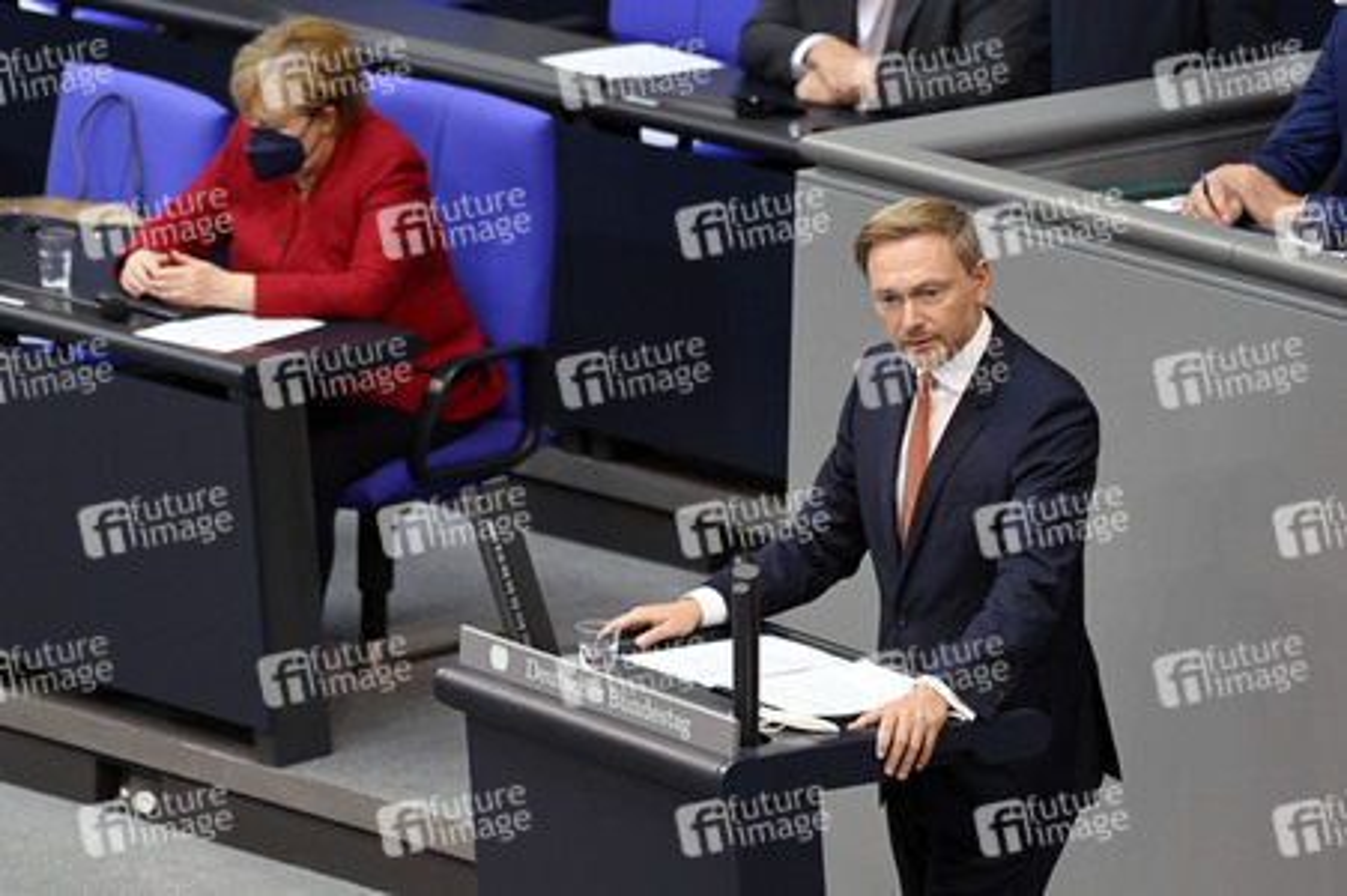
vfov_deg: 5.3
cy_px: 448
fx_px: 9721
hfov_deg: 7.9
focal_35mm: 260
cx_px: 674
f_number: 5.6
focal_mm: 260
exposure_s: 1/320
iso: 6400
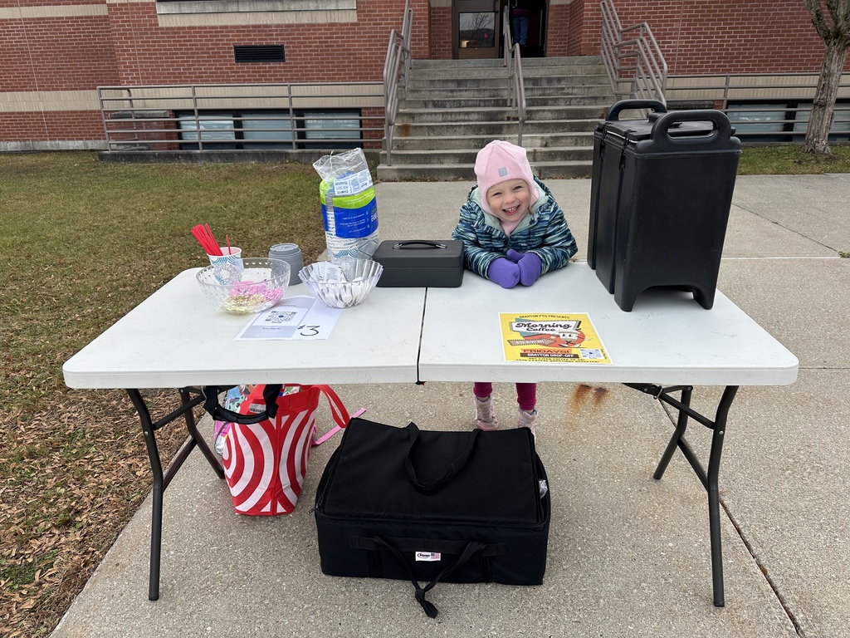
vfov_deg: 56.8
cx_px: 425
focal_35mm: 24
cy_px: 319
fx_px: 589
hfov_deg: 71.6
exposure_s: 1/762
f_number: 1.78
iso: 80
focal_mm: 6.86
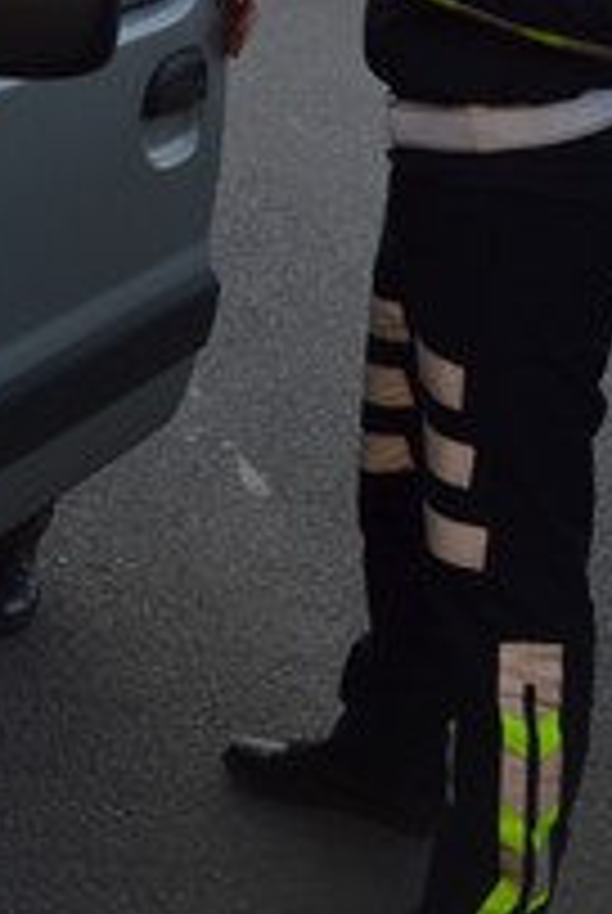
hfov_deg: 13.4
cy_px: 191
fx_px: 2262
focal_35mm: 89
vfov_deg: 22.5
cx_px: -572
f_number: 5.6
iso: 100
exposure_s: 1/125
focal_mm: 18
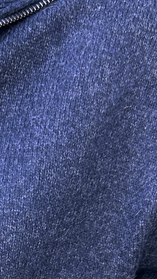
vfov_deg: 19.1
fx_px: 748
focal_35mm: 101
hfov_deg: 11.3
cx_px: -106
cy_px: 388
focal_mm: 6.86
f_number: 1.78
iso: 80
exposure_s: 1/173
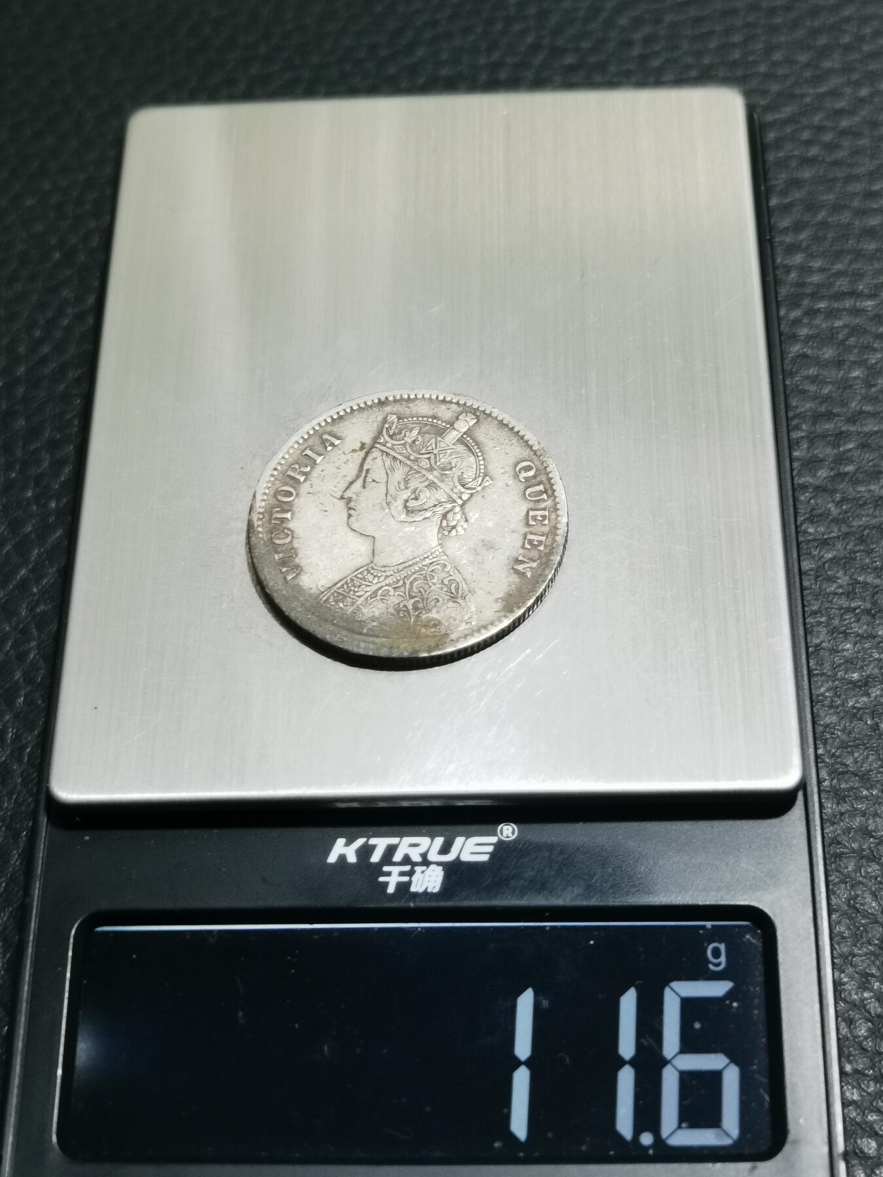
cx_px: 442
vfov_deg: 34.9
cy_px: 588
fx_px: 1871
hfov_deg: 26.6
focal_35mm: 55
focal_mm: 6.67
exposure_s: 1/100
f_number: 1.9
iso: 200
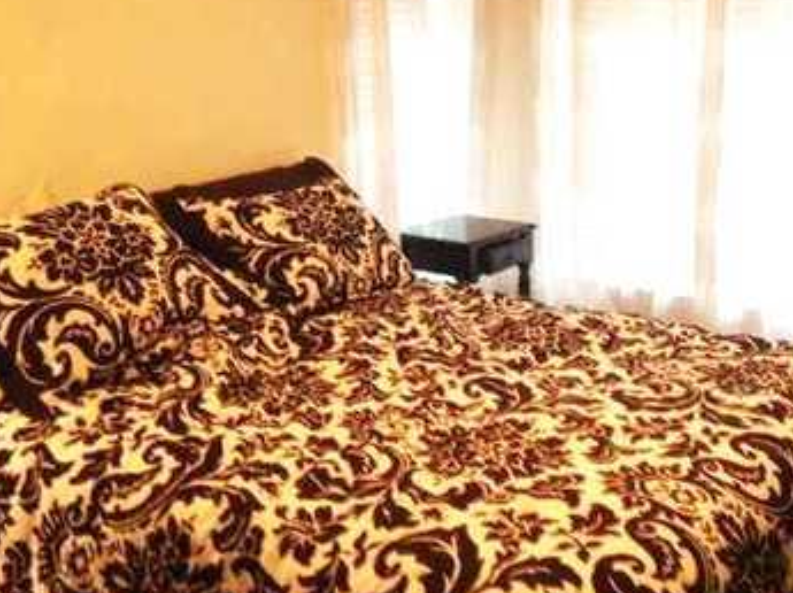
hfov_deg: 36.5
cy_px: 223
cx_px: 522
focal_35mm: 52
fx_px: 1190
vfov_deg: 27.9
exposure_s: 1/20
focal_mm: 4.28
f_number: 2.4
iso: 250
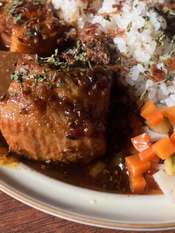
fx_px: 296
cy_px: 57
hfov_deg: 32.8
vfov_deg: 41.6
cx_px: 104
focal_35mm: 44
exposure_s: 1/445
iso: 50
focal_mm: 5.1
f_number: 1.6
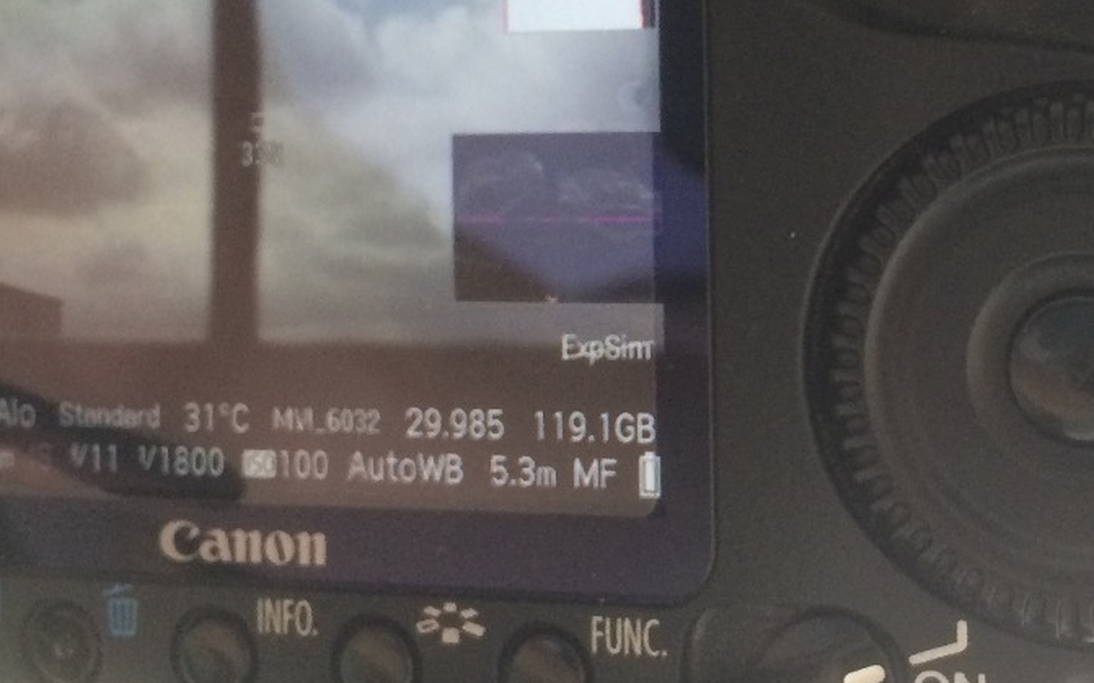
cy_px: 67
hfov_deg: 30.5
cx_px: 828
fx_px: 1967
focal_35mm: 66
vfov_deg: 19.3
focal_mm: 4.15
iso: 64
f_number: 2.2
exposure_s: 1/30
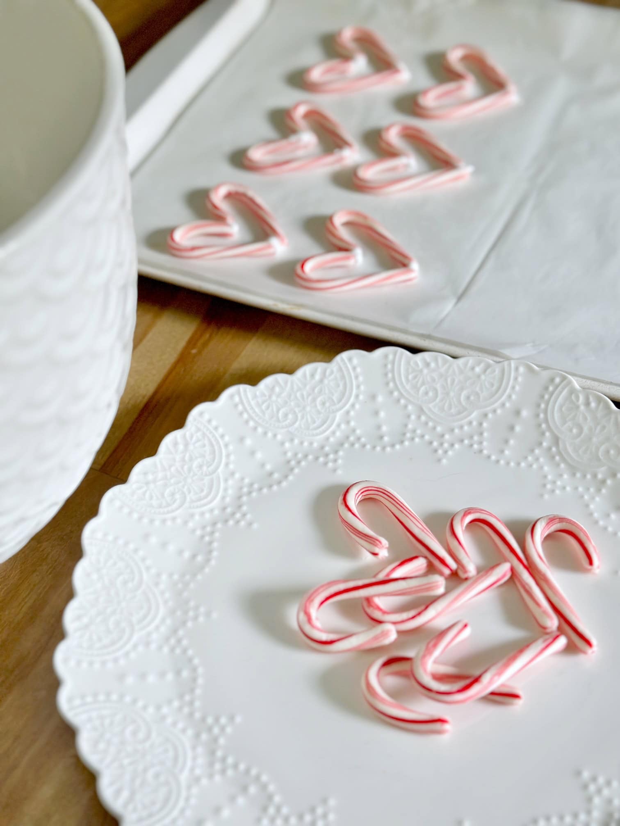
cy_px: 413
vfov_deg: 39.7
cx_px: 310
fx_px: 1146
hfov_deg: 30.3
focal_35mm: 48
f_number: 1.8
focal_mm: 6.9
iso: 160
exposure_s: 1/60
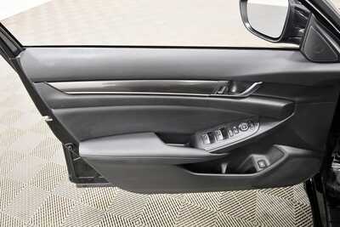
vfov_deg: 53.2
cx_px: 170
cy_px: 114
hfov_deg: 73.7
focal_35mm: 24
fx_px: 227
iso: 3200
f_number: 5.3
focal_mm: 16
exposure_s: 1/100
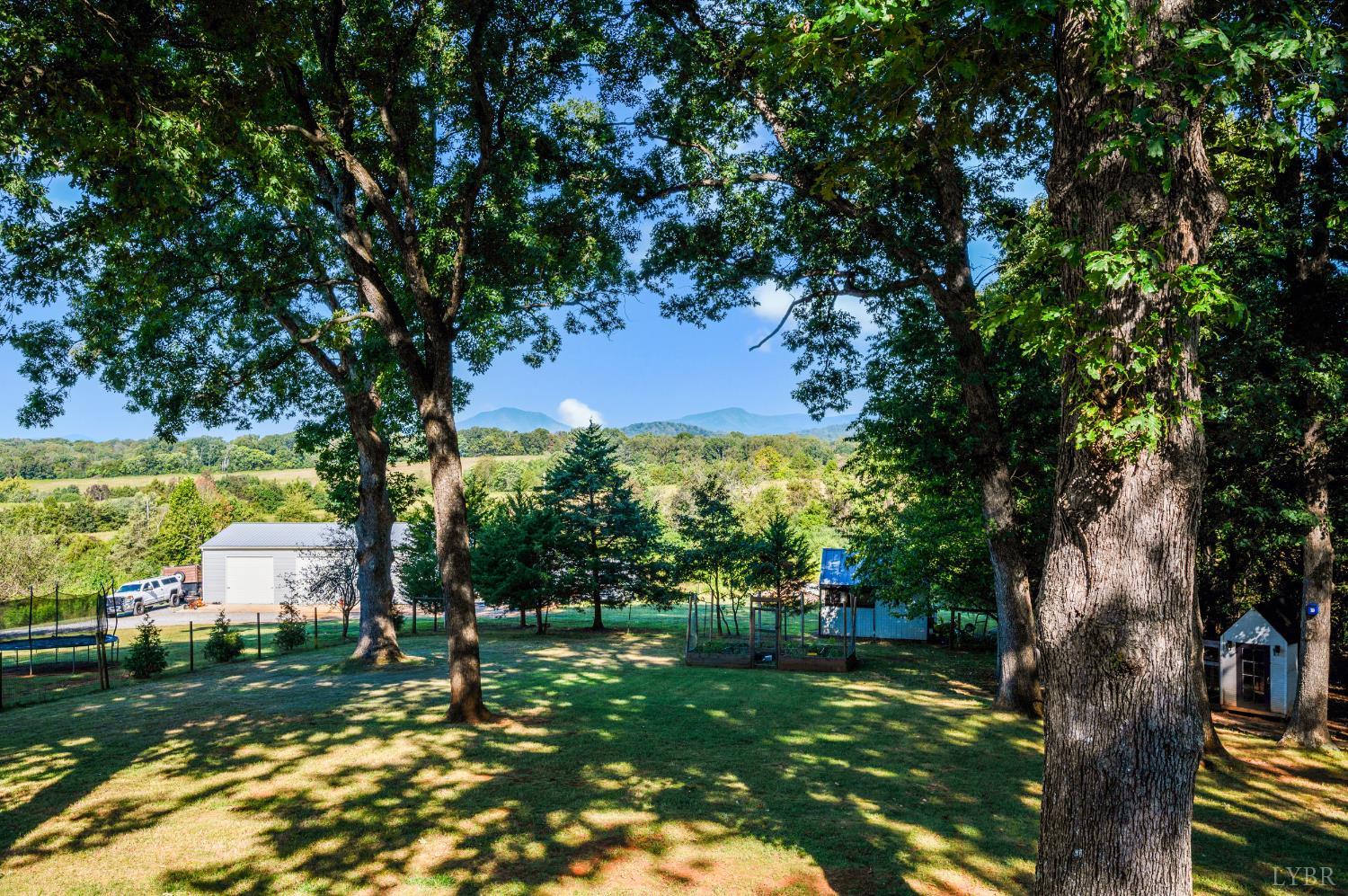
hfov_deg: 62.0
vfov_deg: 43.5
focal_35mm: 30
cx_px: 674
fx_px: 1122
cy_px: 448
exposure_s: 1/200
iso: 100
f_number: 8
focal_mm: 30
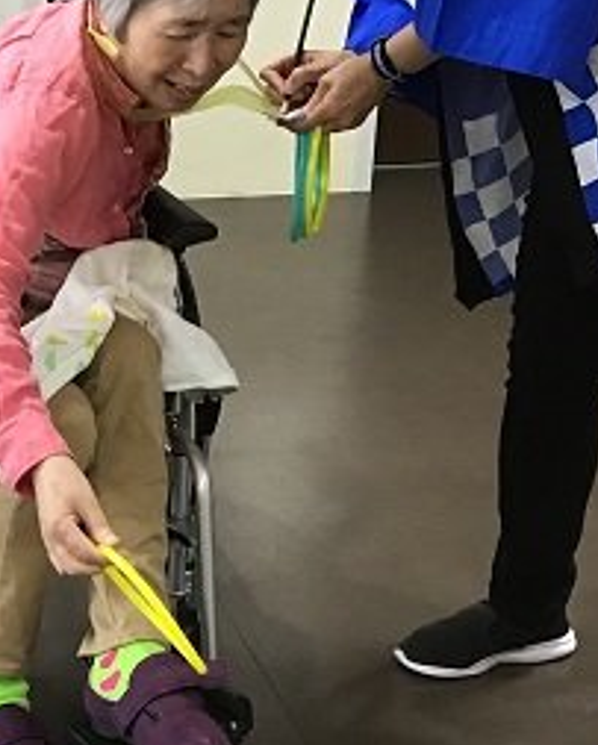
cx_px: 40
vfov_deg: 24.4
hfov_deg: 19.3
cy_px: 430
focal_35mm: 78
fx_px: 1722
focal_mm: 3.3
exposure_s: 1/30
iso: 125
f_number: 2.4
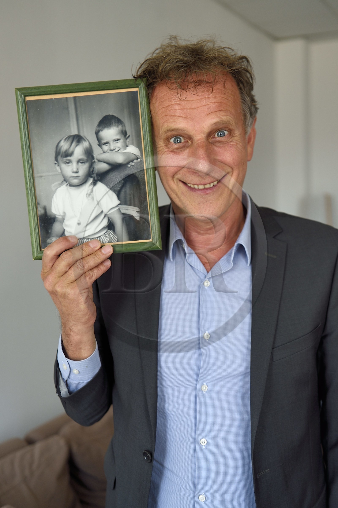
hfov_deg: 33.4
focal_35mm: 40
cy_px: 254
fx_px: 563
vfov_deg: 48.5
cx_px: 169
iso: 200
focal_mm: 40
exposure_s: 1/160
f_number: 2.8
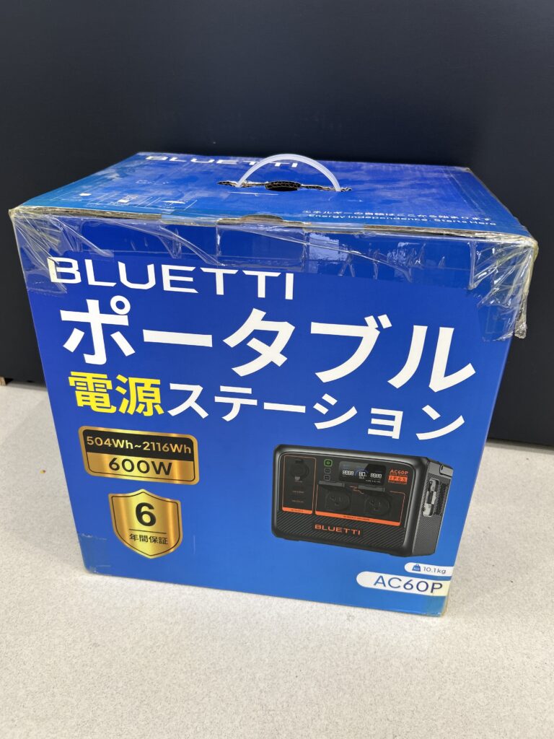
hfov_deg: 53.1
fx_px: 555
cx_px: 277
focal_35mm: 26
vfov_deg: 67.3
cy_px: 370
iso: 80
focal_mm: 5.7
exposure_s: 1/121
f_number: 1.5
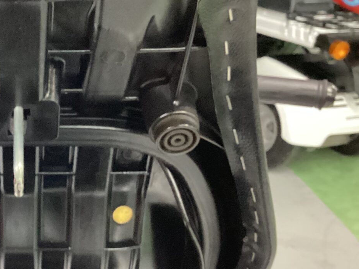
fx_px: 664
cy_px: 185
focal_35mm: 64
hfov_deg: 28.7
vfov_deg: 22.8
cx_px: 16
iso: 640
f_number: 2.4
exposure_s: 1/30
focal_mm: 3.3
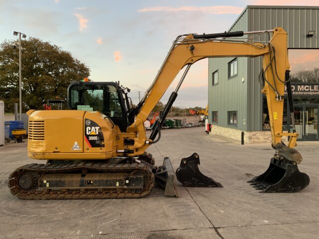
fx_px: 267
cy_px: 120
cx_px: 160
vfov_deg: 48.2
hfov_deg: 61.7
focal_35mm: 29
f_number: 1.8
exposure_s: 1/60
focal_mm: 3
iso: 80
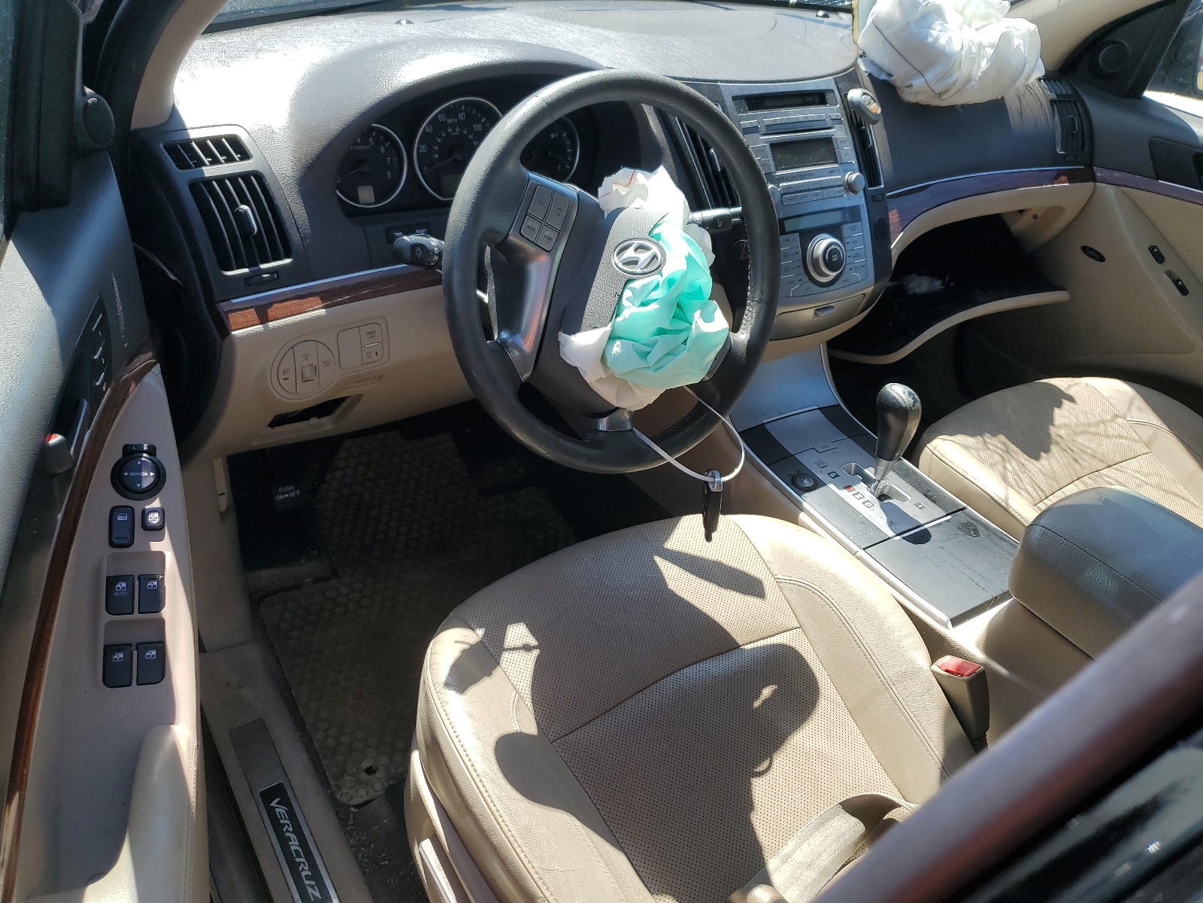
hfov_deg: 67.3
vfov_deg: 53.1
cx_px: 602
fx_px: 904
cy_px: 452
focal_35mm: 26
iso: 50
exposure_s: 1/1000
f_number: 1.5
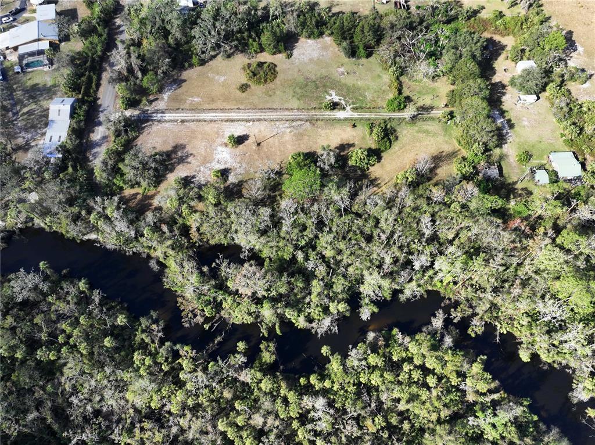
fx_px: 412
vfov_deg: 56.7
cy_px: 222
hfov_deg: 71.6
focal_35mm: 24
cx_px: 298
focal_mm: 12.29
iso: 200
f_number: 3.5
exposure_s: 1/320
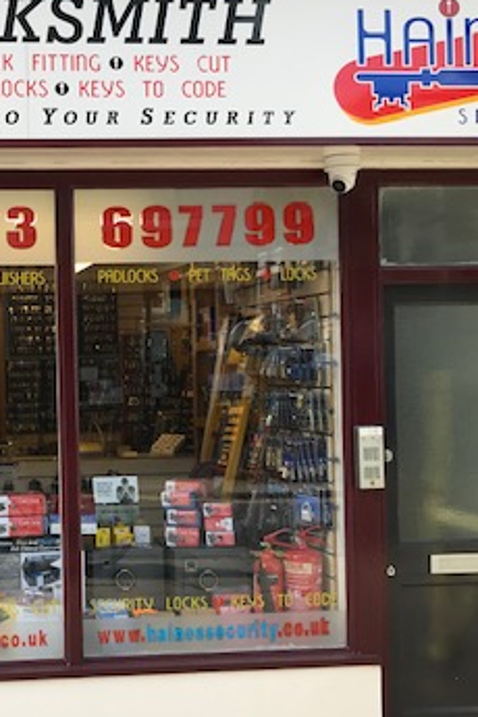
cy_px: 372
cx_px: 4
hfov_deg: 24.0
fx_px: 1075
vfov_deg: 36.9
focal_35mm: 54
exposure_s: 1/425
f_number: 1.8
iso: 20
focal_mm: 3.99
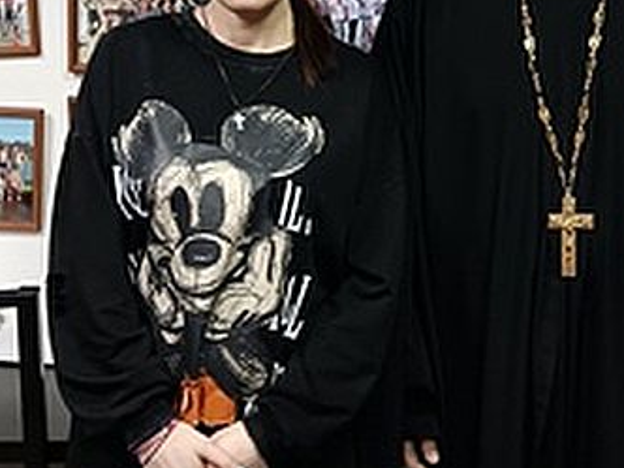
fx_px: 1172
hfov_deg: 29.6
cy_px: 186
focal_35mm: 65
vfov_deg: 22.6
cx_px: 412
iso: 795
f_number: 1.9
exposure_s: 1/33.3
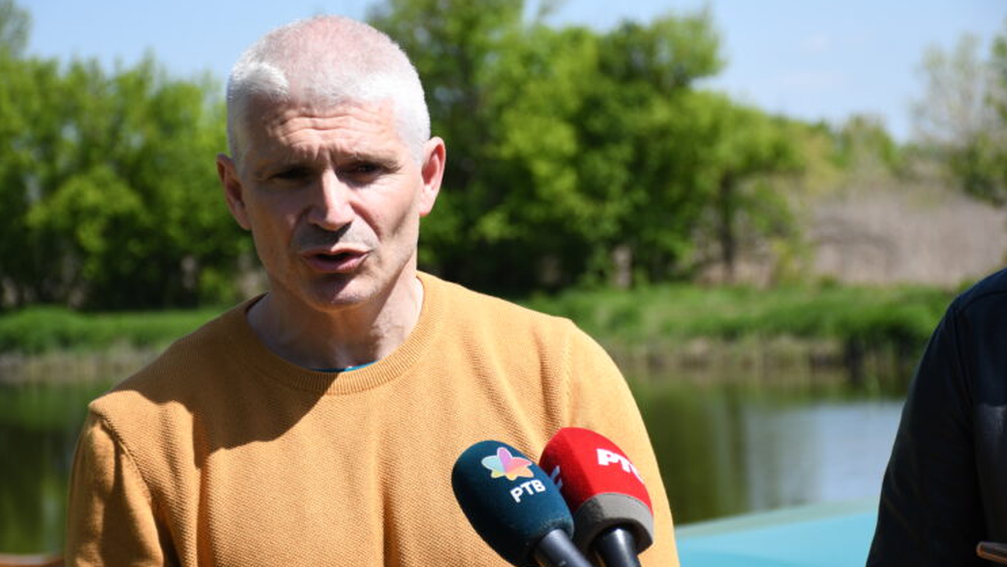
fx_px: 2964
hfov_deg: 19.3
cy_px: 293
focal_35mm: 111
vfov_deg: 10.9
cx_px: 506
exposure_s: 1/800
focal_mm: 70
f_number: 5.6
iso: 200
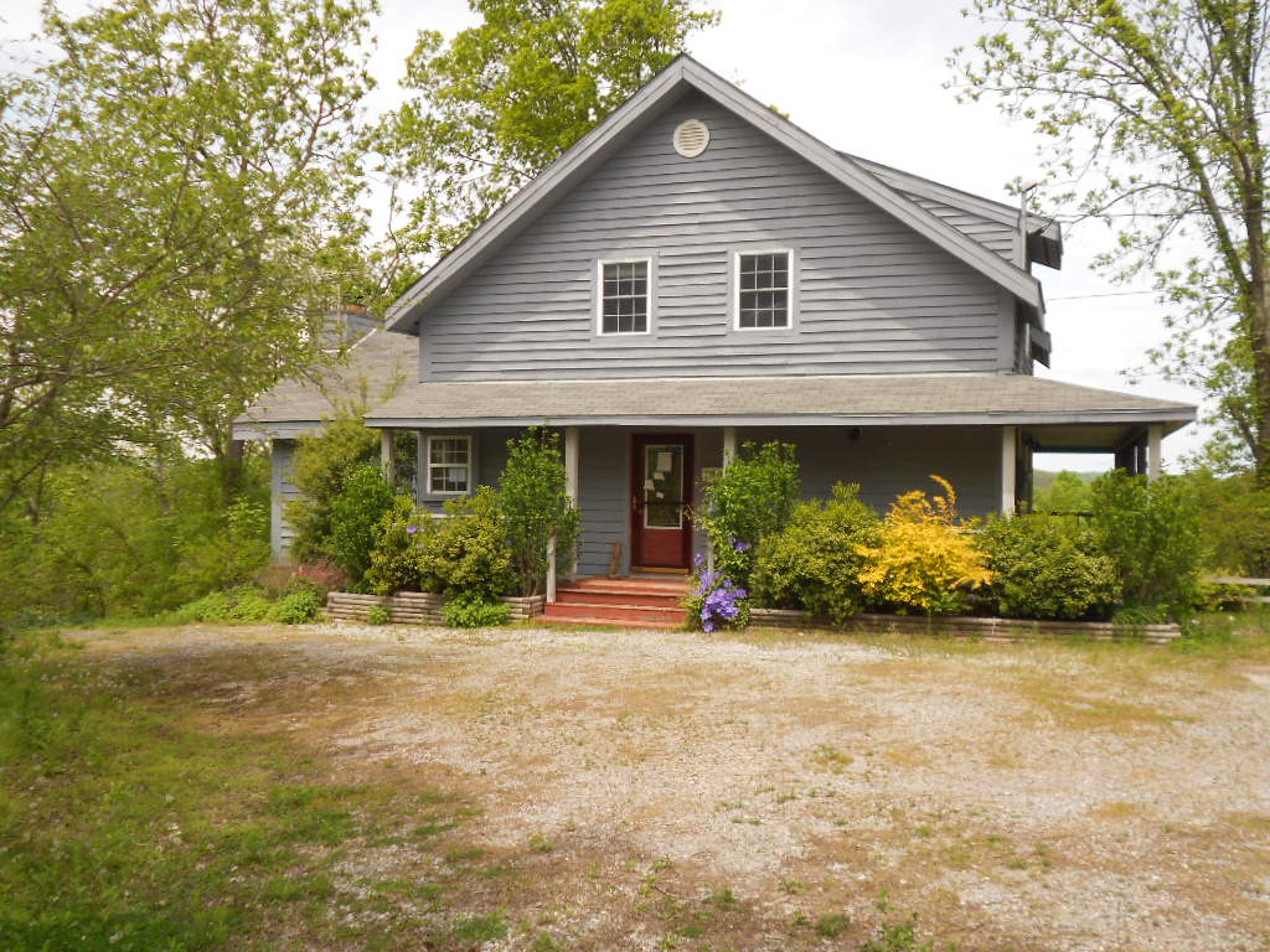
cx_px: 635
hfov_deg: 56.8
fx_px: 1174
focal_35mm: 32
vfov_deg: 44.2
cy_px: 476
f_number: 3.6
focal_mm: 5.8
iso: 80
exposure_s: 1/500
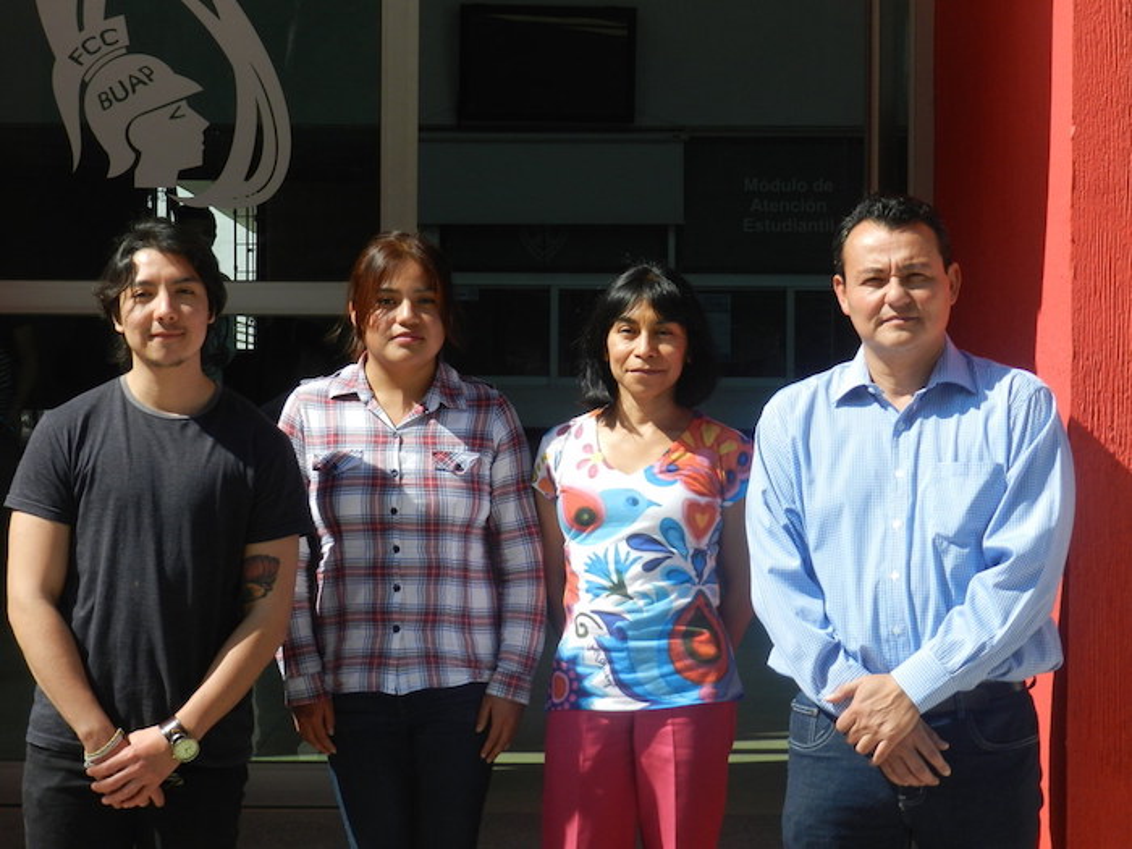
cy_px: 424
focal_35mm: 84
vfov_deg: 17.6
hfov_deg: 23.3
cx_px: 566
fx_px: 2747
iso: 160
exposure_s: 1/800
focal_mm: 14.9
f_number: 4.4
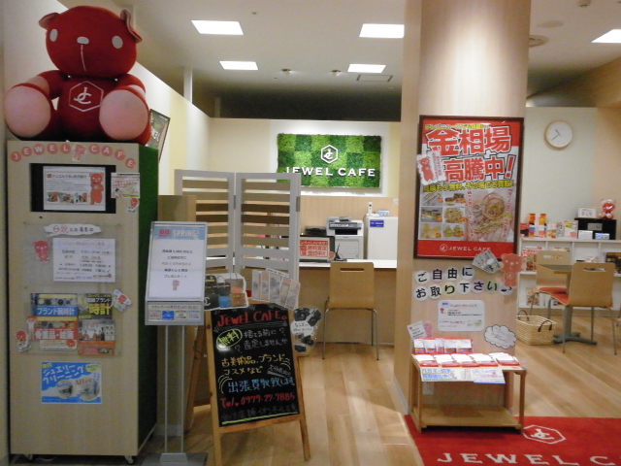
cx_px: 310
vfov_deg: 44.2
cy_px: 233
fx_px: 574
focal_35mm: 32
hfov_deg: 56.8
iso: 800
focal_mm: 5.8
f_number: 3.5
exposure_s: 1/250
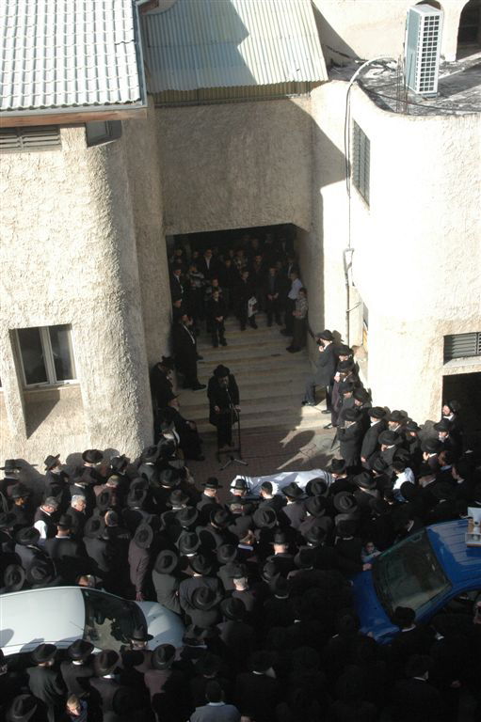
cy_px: 361
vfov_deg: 33.4
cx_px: 240
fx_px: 1204
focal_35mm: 60
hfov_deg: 22.6
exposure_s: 1/500
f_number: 13
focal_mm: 40
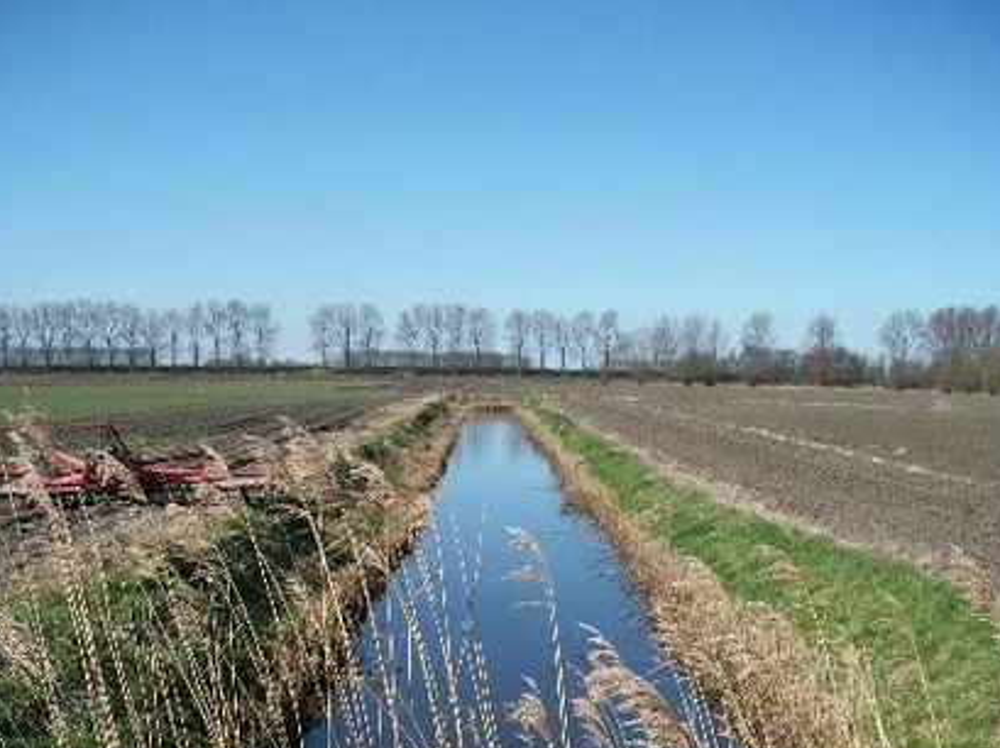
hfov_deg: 40.5
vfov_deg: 29.4
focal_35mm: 47
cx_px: 484
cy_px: 689
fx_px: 1357
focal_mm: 5.7
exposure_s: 1/160
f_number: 8.8
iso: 80
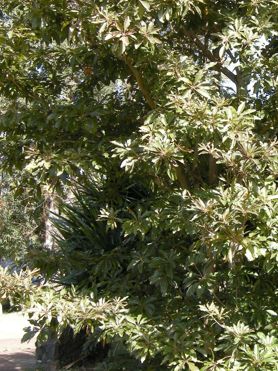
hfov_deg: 19.5
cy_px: 134
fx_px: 793
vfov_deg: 26.2
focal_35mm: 74
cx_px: 256
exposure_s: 1/110
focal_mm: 7.5
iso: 64
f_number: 3.8
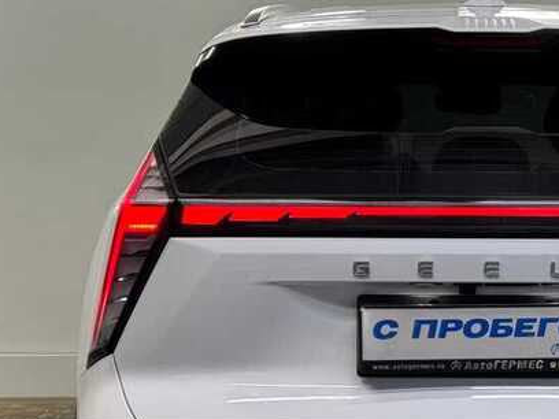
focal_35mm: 106
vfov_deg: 13.9
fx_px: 1712
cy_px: 307
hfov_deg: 18.3
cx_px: 500
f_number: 1.78
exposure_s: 1/100
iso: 50
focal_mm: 6.76
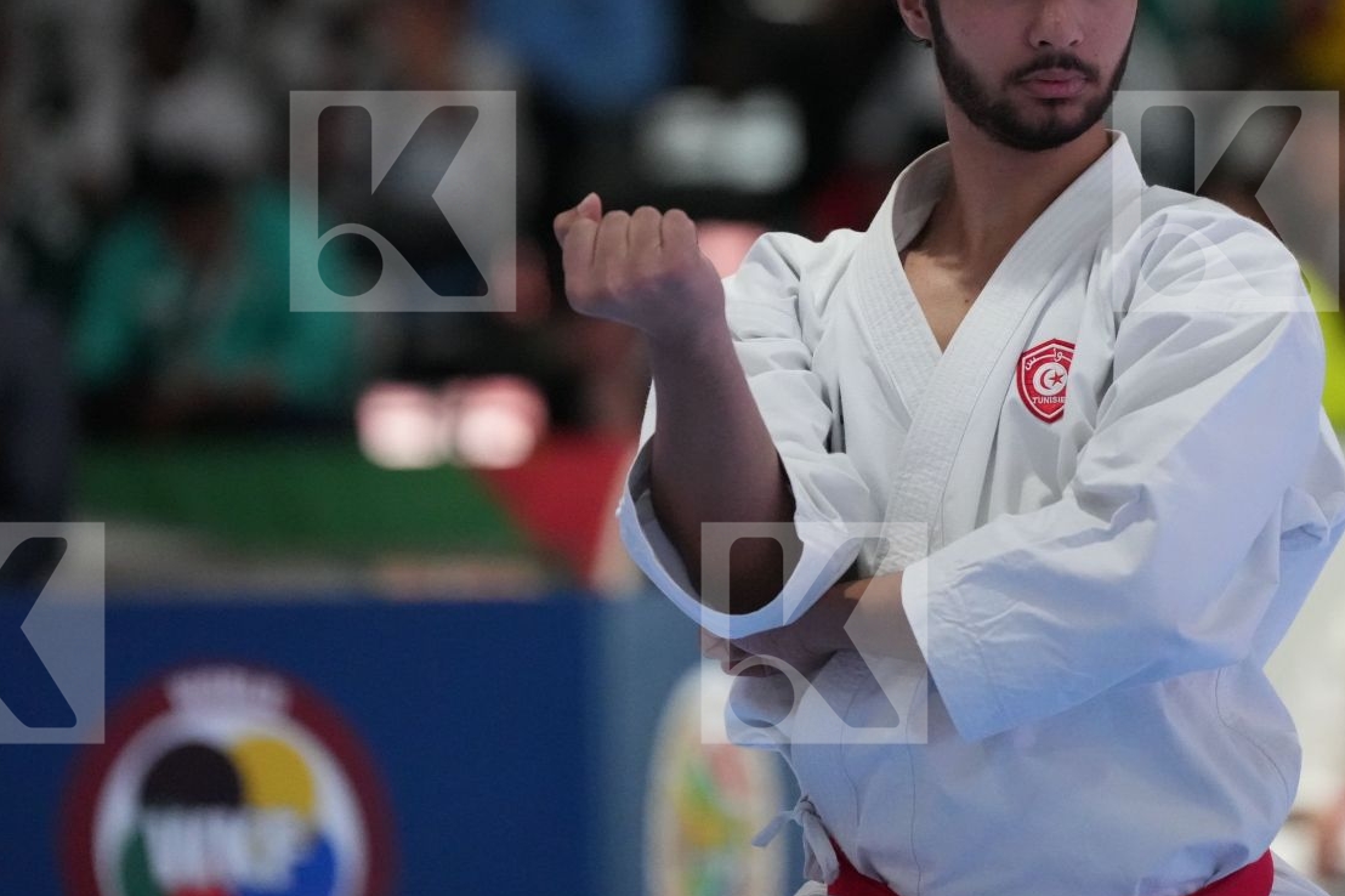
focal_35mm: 325
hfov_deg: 6.3
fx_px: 12138
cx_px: 815
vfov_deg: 4.2
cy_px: 202
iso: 8000
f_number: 2.8
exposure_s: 1/500
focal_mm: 200
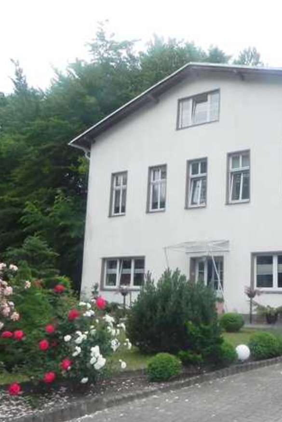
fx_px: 435
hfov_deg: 34.8
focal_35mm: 37
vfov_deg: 51.9
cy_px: 216
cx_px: 228
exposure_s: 1/420
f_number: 6.3
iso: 224
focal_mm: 4.6
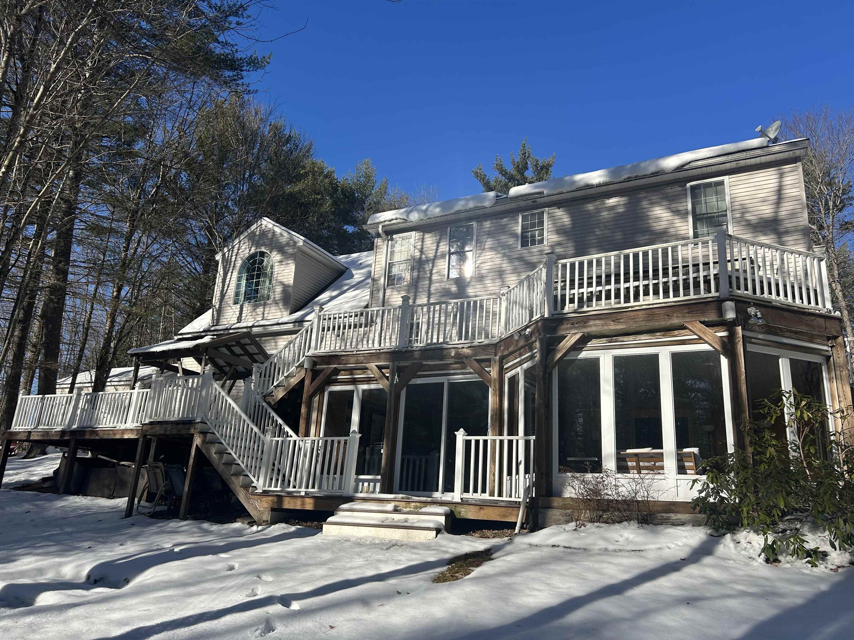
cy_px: 320
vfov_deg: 53.1
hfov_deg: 67.3
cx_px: 427
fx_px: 641
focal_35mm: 26
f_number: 1.5
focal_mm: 5.7
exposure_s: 1/4115
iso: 50
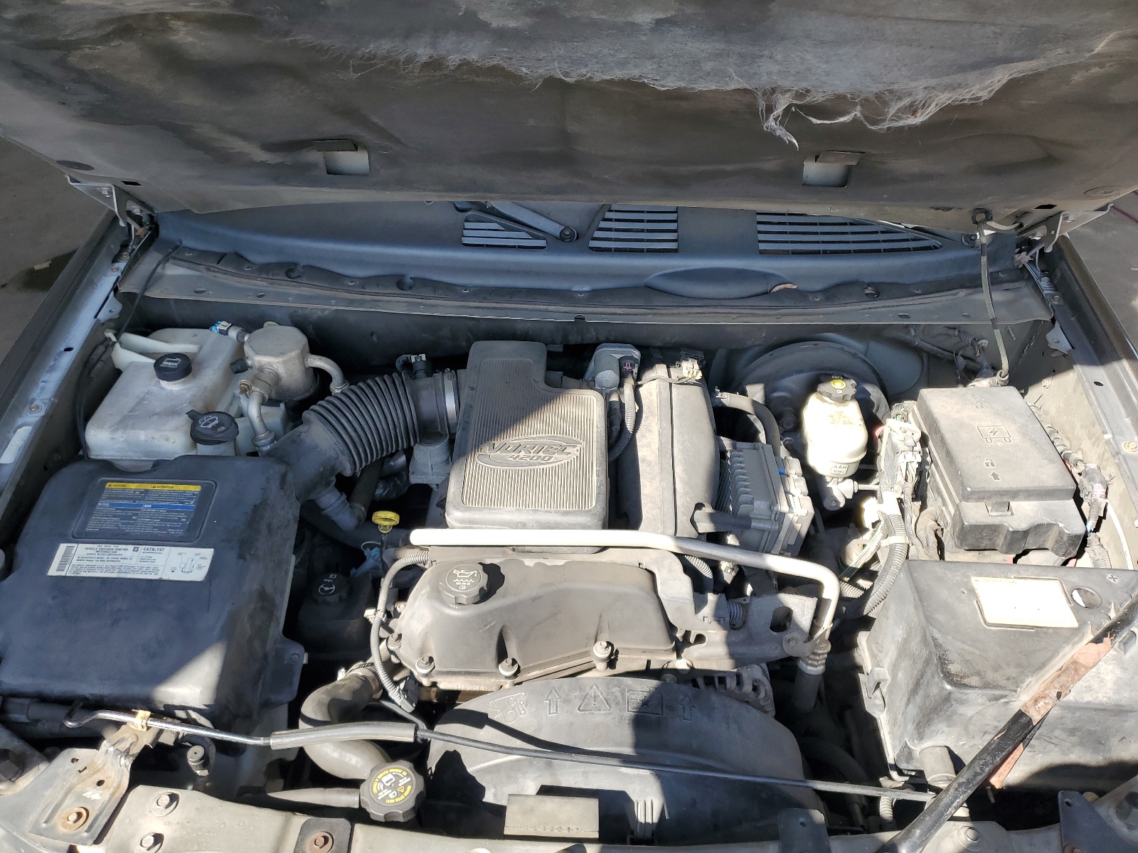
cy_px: 426
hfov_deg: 67.3
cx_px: 569
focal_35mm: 26
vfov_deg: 53.1
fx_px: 855
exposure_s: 1/526
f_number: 1.5
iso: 50
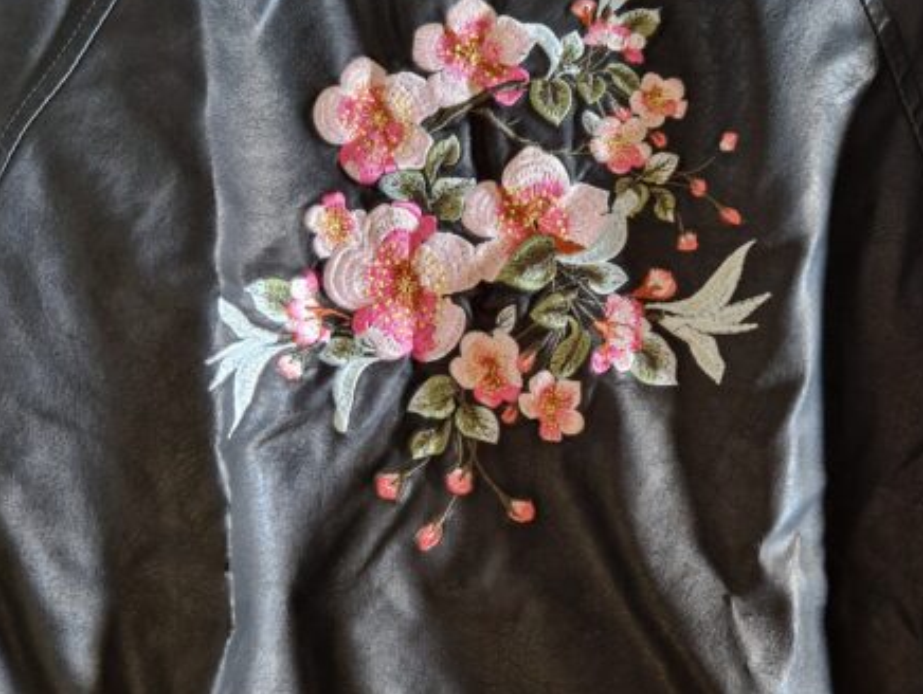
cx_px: 495
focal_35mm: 27
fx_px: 721
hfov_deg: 65.2
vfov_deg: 51.4
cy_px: 378
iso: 800
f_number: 1.8
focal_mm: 5.4
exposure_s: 1/50
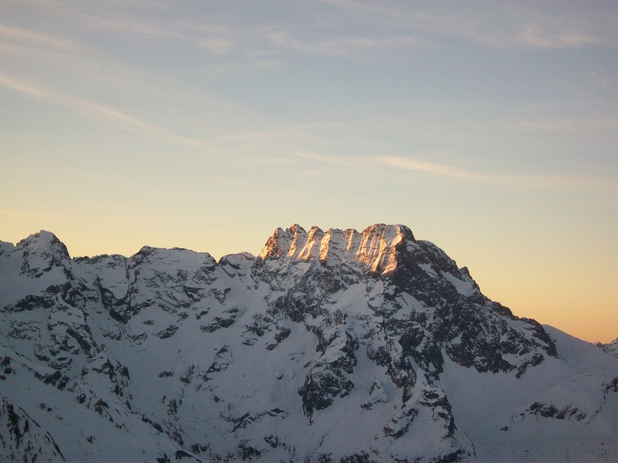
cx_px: 309
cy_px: 232
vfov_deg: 19.1
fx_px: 1375
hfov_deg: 25.3
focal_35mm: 77
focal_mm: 13.7
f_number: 4.6
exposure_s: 1/80
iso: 68
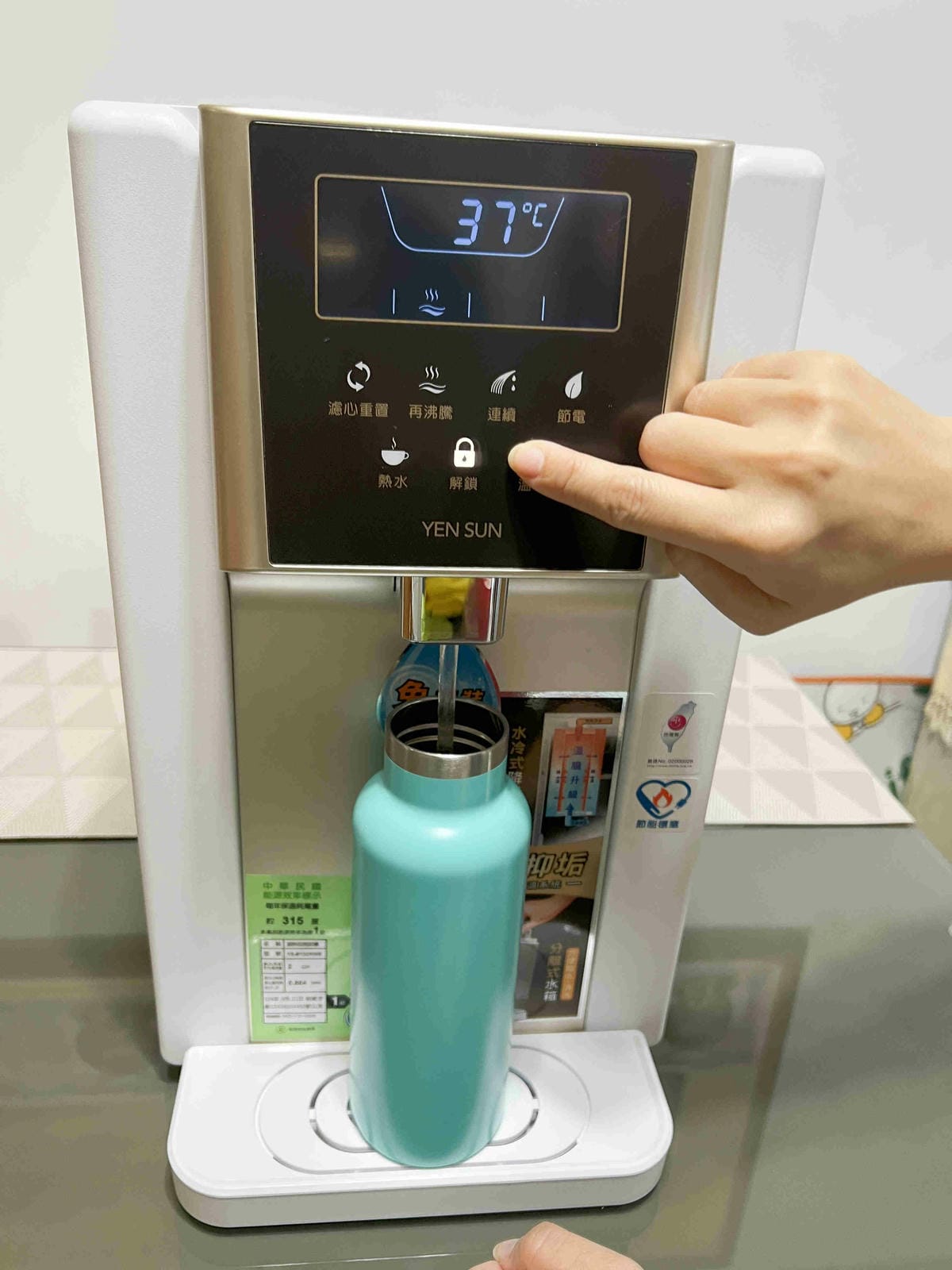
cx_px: 476
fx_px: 953
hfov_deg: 53.1
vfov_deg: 67.3
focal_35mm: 26
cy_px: 635
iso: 160
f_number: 1.5
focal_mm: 5.7
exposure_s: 1/60
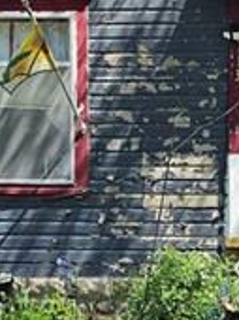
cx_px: 248
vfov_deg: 18.9
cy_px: 179
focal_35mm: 104
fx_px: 960
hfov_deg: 13.9
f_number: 1.7
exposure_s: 1/251
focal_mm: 6.3
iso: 10
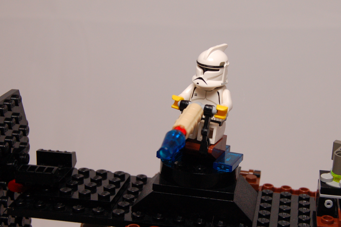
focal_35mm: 75
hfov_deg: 26.9
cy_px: 103
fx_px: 710
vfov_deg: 18.1
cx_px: 207
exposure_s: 1/60
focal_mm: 34
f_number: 5.6
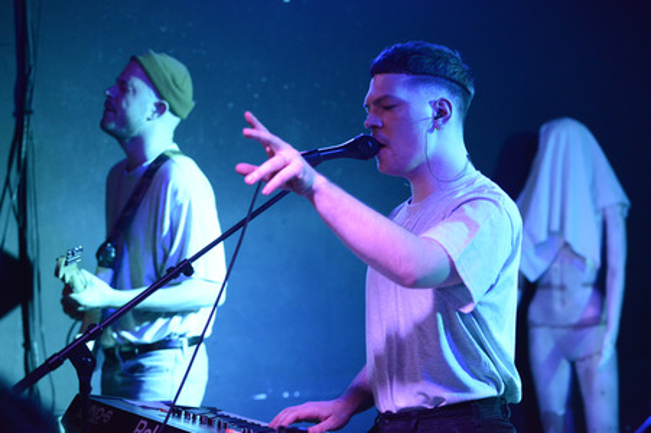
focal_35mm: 78
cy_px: 216
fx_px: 1409
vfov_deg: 17.5
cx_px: 326
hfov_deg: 26.0
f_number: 2.8
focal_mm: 78
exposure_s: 1/200
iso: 6400
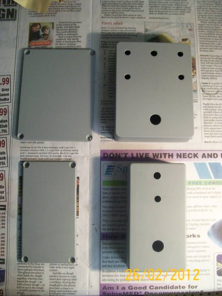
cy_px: 148
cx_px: 111
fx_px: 308
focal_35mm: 36
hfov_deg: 39.7
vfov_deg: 51.4
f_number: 2.7
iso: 160
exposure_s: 1/27.7
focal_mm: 6
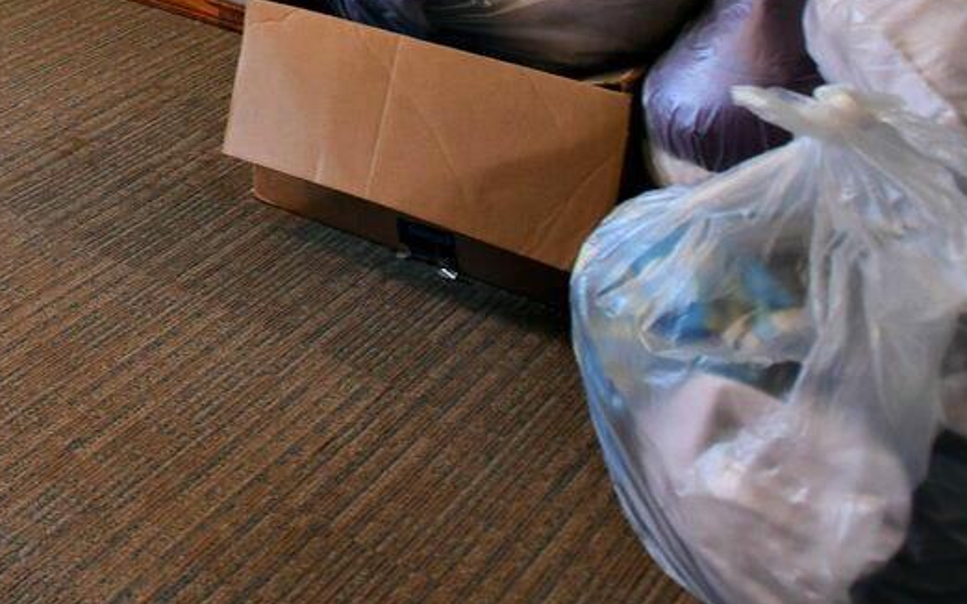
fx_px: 1475
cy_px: -523
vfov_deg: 17.9
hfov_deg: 24.4
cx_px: -611
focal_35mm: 56
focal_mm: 14
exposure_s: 1/13
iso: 160
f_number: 2.8
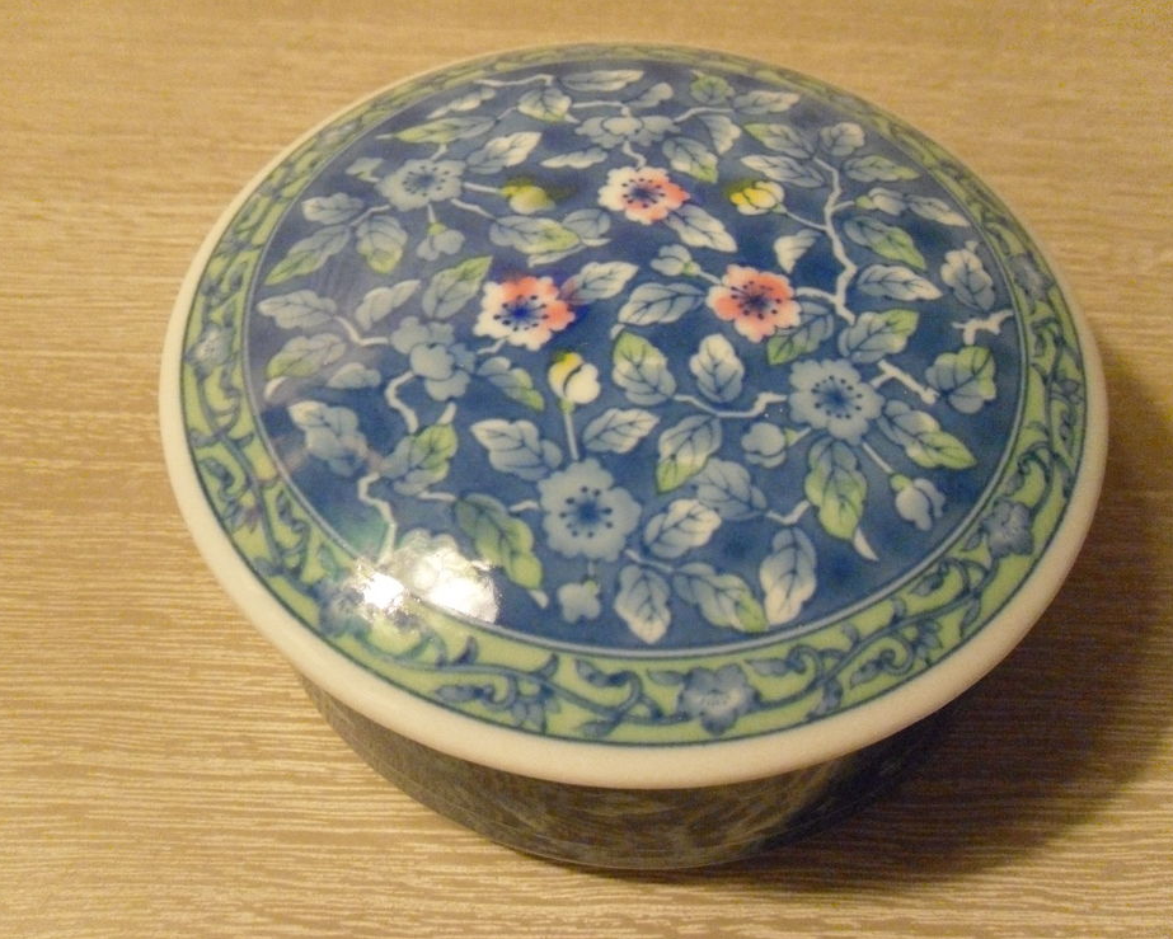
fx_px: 1285
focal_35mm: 37
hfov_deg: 49.1
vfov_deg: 40.2
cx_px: 602
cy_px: 465
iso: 800
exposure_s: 1/20
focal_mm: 6.3
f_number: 3.5
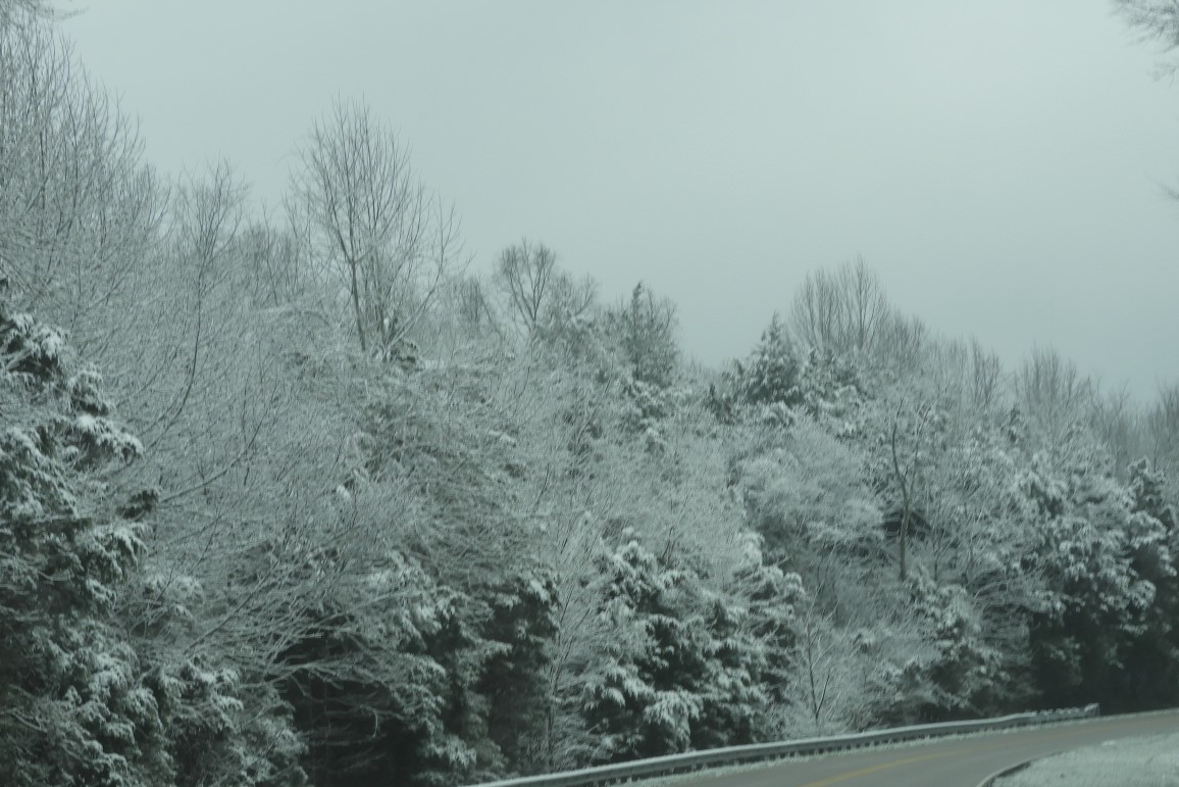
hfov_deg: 15.1
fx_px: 4454
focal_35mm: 136
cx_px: 606
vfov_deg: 10.1
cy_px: 548
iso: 100
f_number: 4.8
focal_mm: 18.8
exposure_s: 1/200
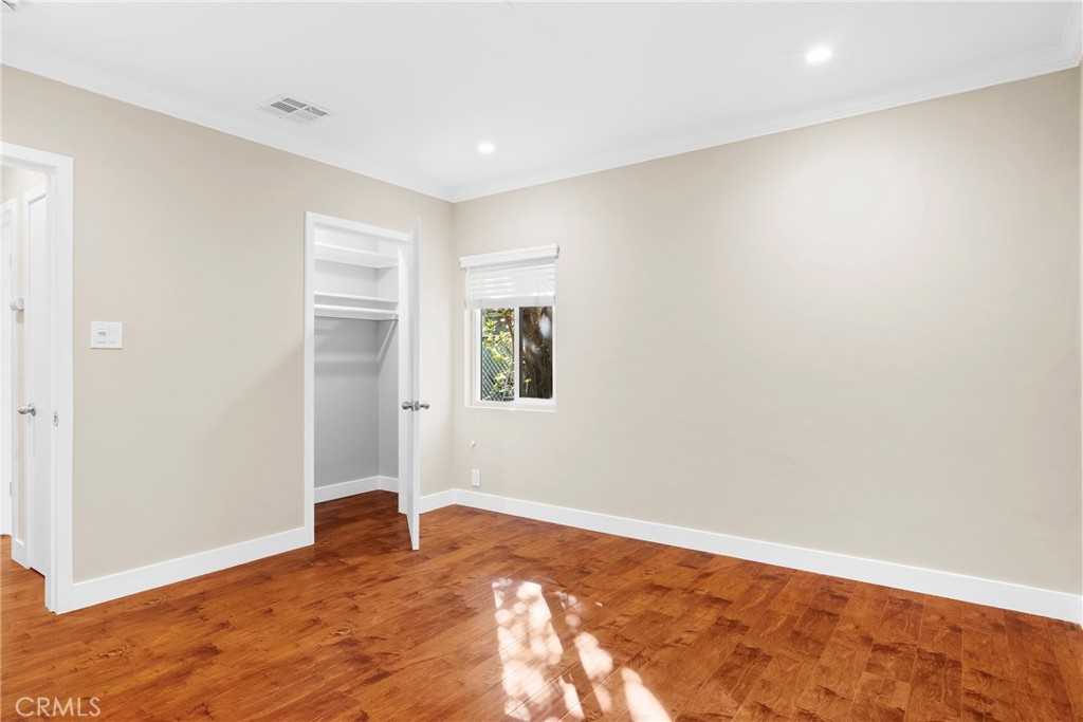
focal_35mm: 20
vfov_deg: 61.9
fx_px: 602
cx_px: 542
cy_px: 361
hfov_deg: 84.0
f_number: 9.5
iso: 320
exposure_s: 1/10
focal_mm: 20
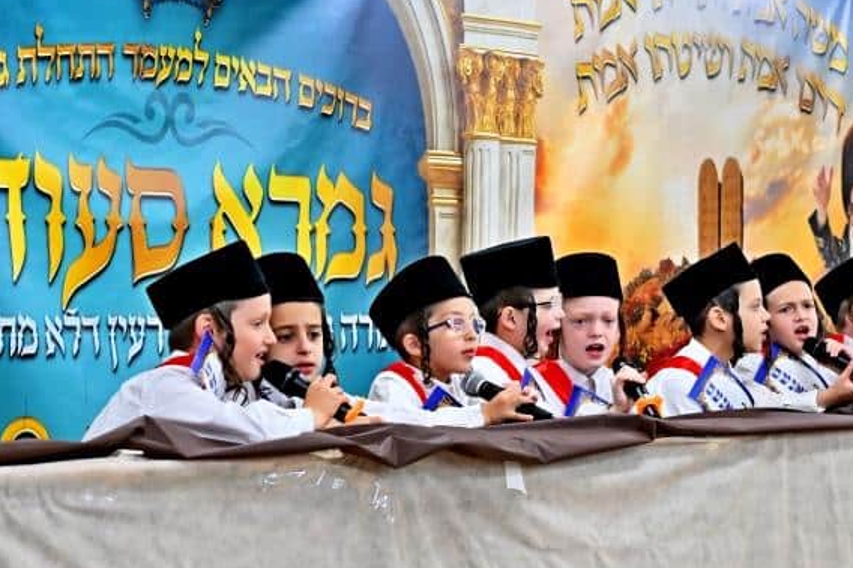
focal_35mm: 146
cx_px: 526
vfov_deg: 9.4
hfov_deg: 14.1
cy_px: 279
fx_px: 3457
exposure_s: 1/250
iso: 640
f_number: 4
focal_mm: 54
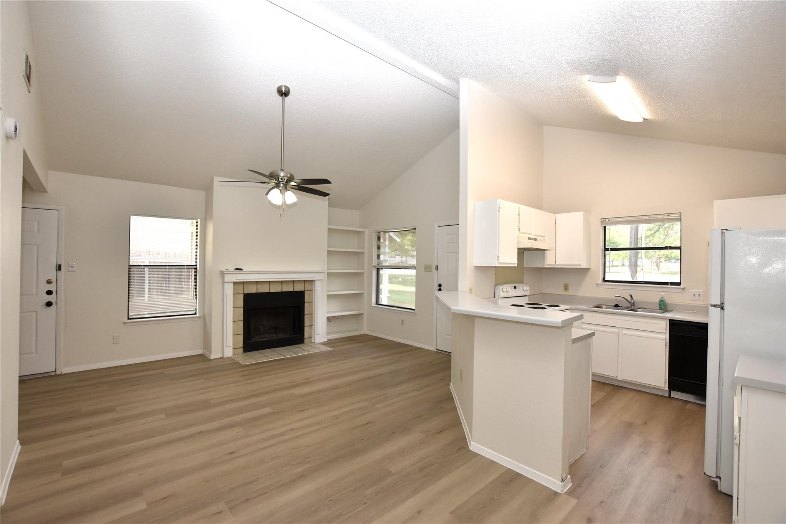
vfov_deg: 77.3
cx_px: 393
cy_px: 262
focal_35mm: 15
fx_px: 327
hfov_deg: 100.4
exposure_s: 1/200
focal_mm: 10
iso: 640
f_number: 5.6
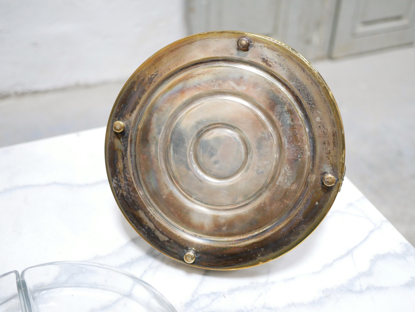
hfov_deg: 46.8
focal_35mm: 40
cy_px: 156
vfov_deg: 36.0
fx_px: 480
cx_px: 208
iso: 1250
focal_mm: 20
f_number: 1.7
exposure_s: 1/60
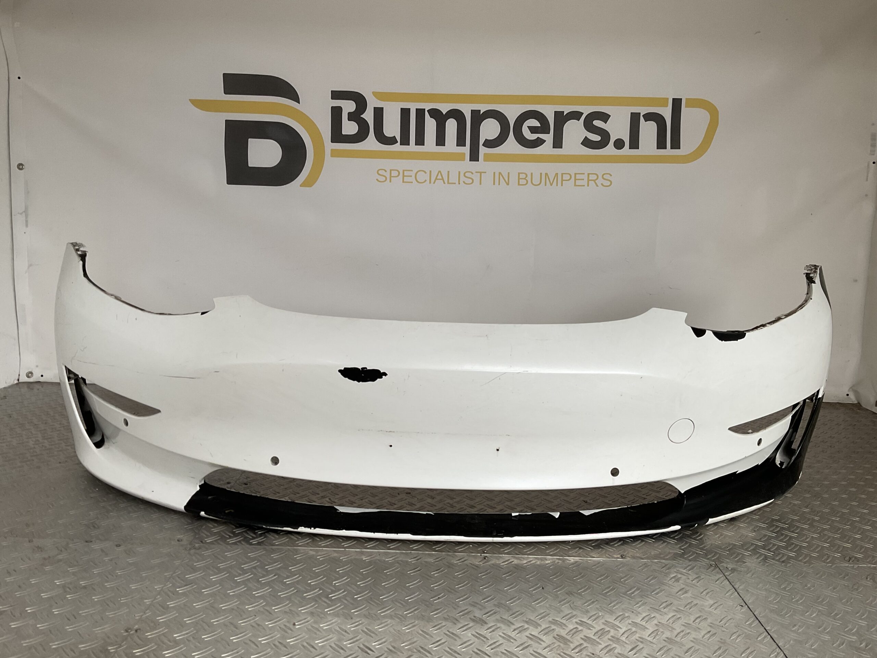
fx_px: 735
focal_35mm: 29
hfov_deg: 61.7
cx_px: 438
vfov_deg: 48.2
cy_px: 329
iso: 32
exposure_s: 1/100
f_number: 1.8
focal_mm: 3
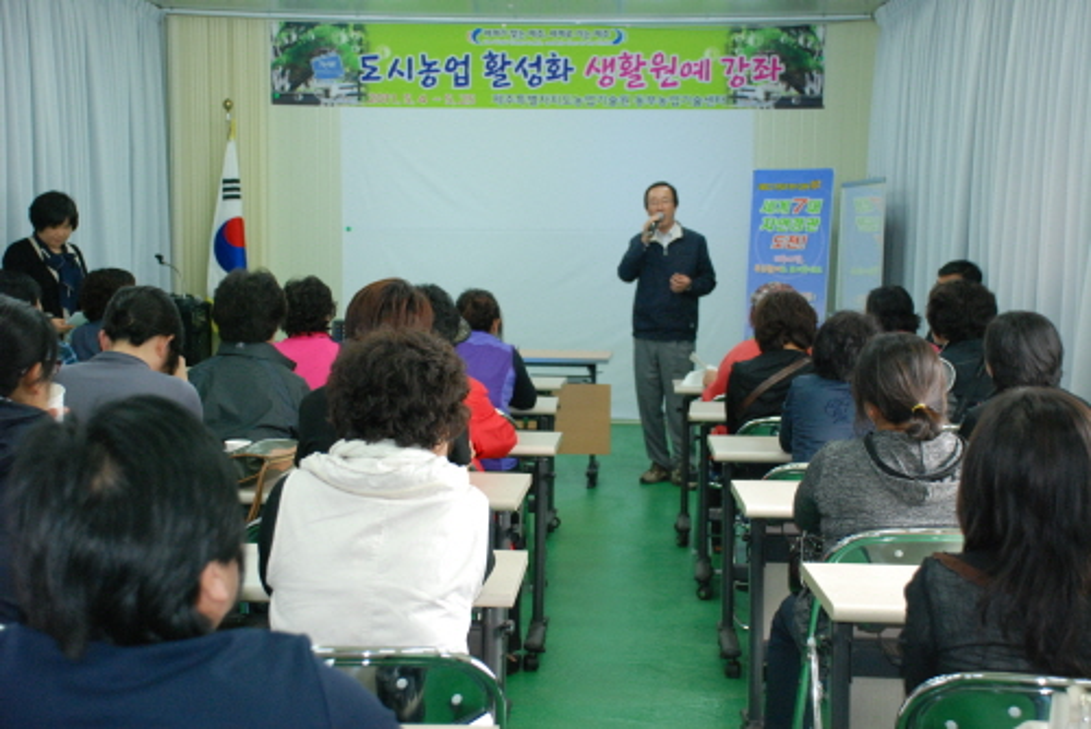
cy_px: 364
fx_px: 1728
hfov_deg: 35.0
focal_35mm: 57
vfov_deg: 23.8
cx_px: 546
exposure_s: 1/80
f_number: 5
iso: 1000
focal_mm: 38
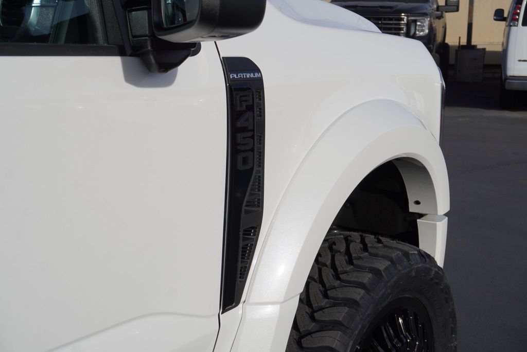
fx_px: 747
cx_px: 264
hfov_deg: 38.9
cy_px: 176
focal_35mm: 51
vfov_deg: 26.5
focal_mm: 34
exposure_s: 1/400
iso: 100
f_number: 8
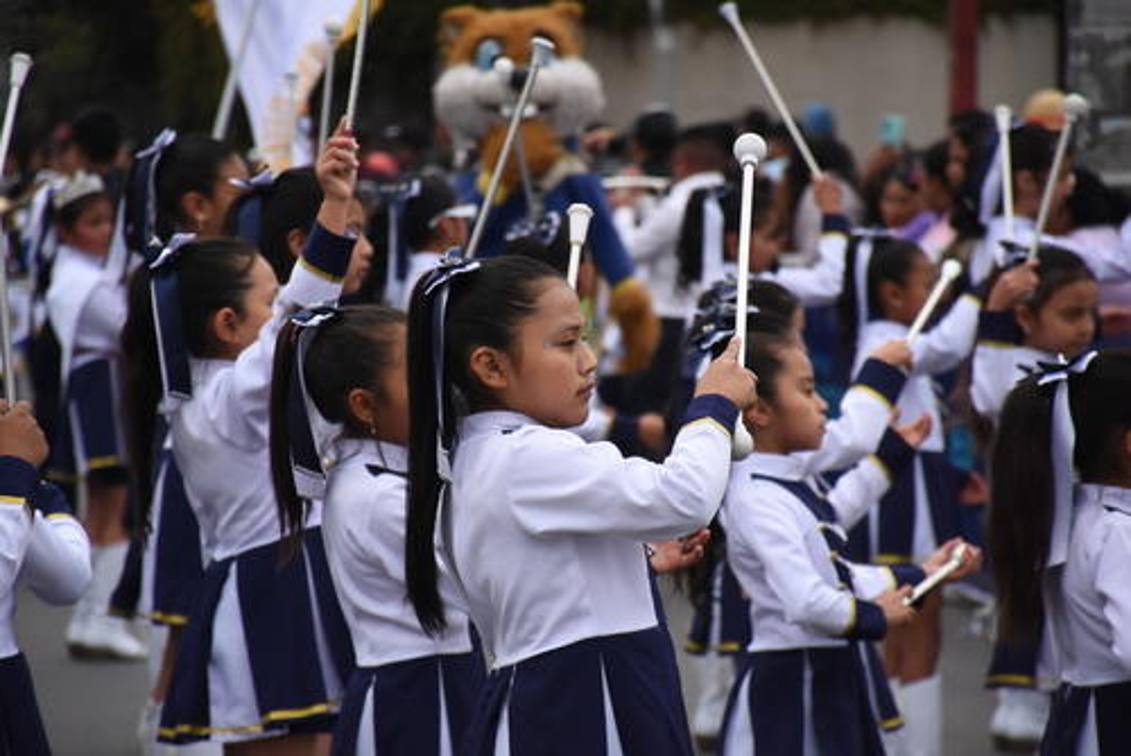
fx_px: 6601
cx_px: 566
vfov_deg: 6.6
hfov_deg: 9.8
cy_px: 378
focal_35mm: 210
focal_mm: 140
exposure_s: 1/2000
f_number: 5.6
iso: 1000
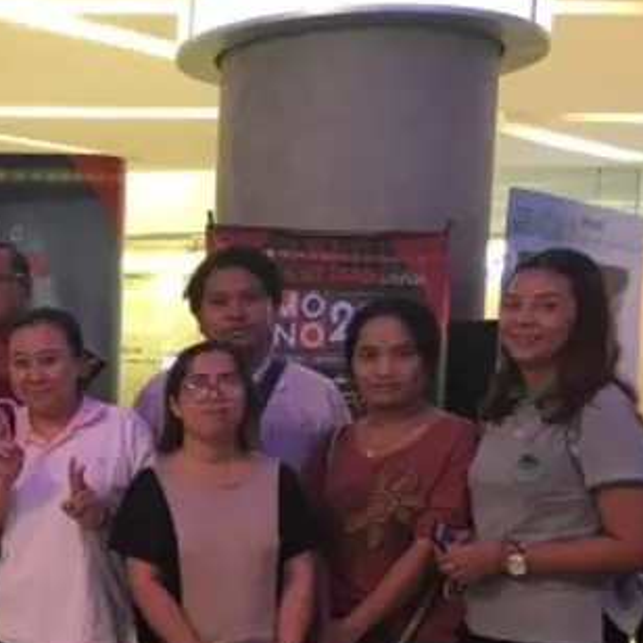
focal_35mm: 65
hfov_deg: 24.3
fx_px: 1366
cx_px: -104
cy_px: 550
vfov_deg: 25.8
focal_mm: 4.15
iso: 250
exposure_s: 1/17
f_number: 2.2
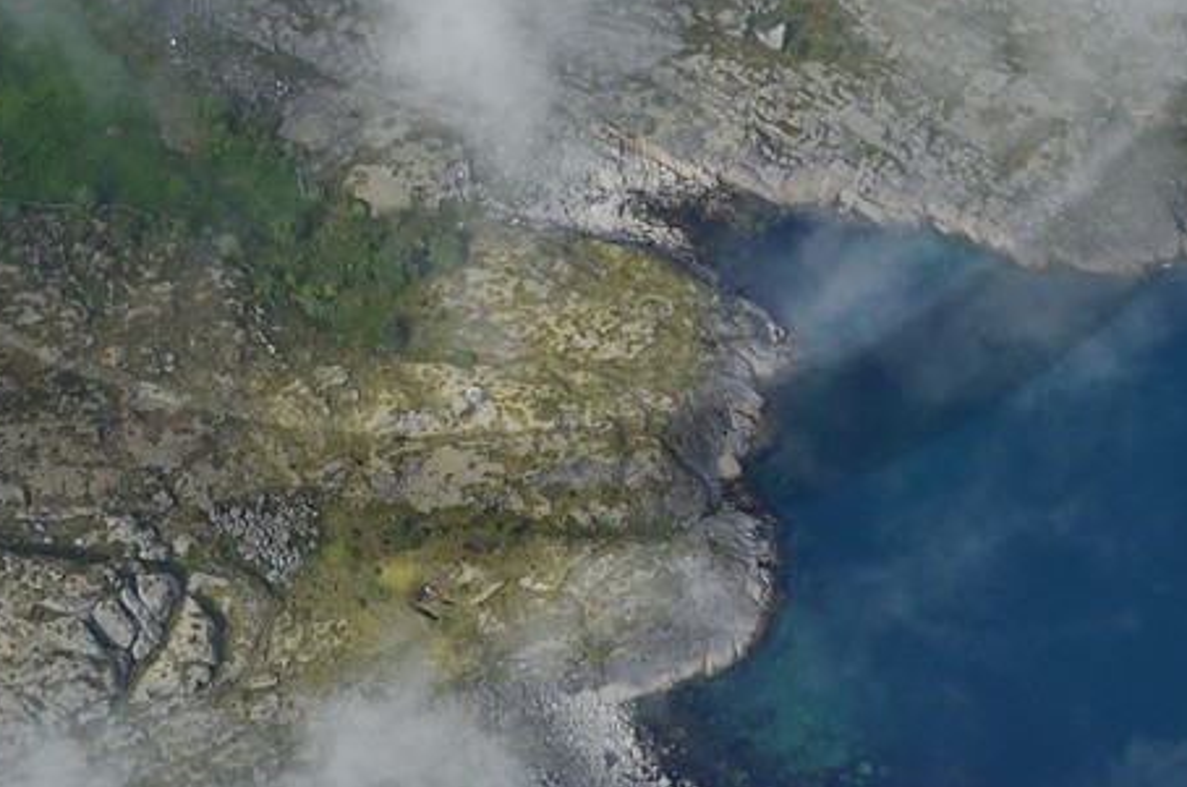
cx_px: 421
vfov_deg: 5.3
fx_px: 8360
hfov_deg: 8.1
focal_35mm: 254
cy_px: -523
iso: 100
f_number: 4
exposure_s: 1/1250
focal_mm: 48
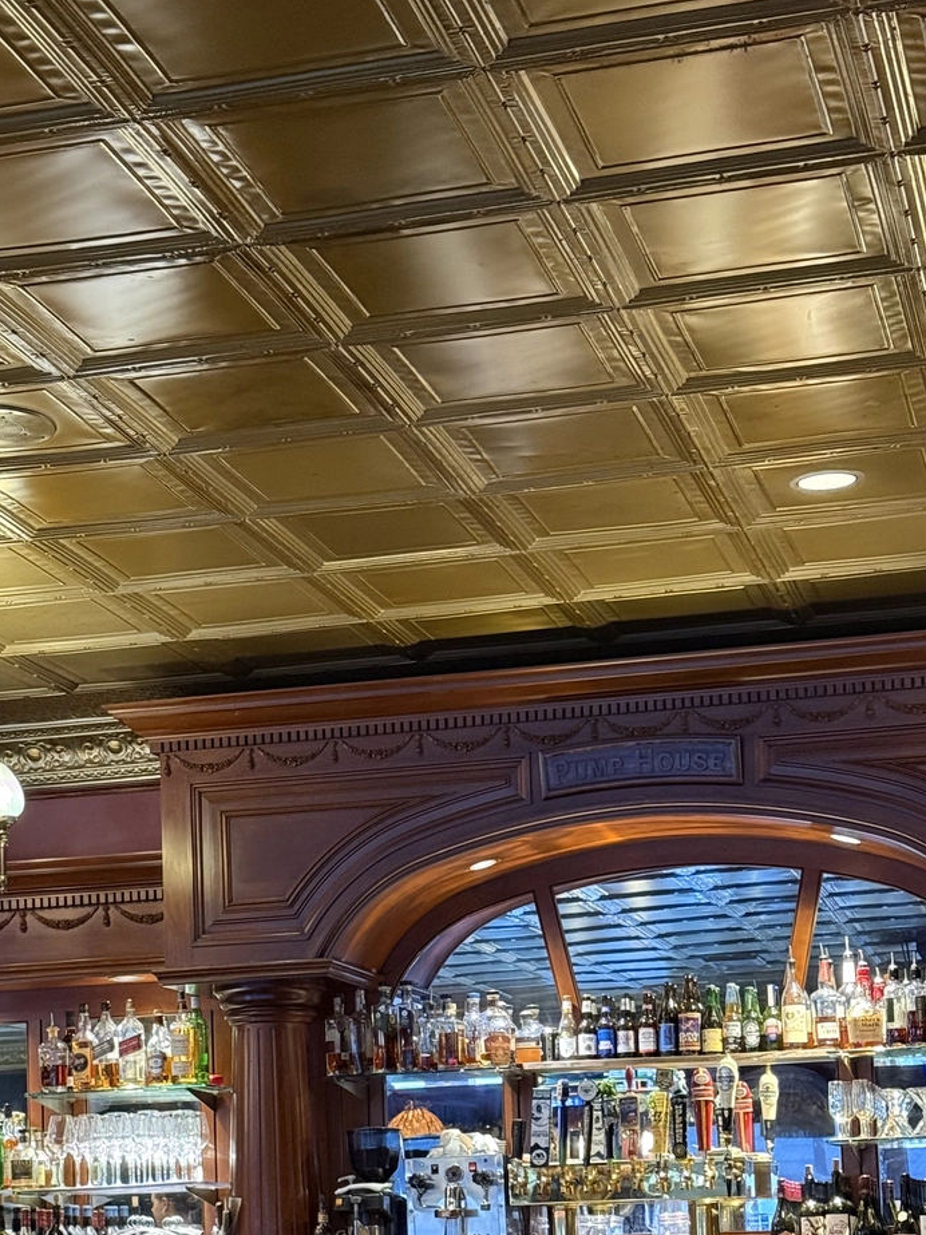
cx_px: 382
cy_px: 1001
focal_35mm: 78
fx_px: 2783
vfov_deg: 24.6
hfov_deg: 18.9
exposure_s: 1/30
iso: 500
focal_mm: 6.76
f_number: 1.78
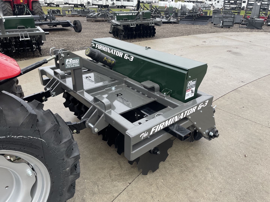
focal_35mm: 26
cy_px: 101
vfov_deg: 53.1
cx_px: 135
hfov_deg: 67.3
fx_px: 203
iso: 32
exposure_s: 1/530
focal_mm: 4.2
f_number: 1.6
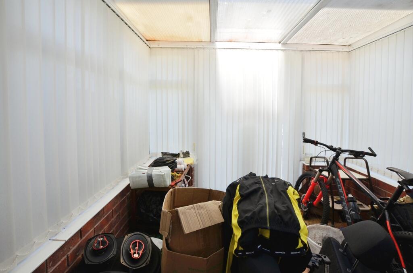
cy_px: 136
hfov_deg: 100.5
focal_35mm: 15
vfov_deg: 77.1
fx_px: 172
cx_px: 206
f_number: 6.3
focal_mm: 10
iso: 200
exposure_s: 1/160
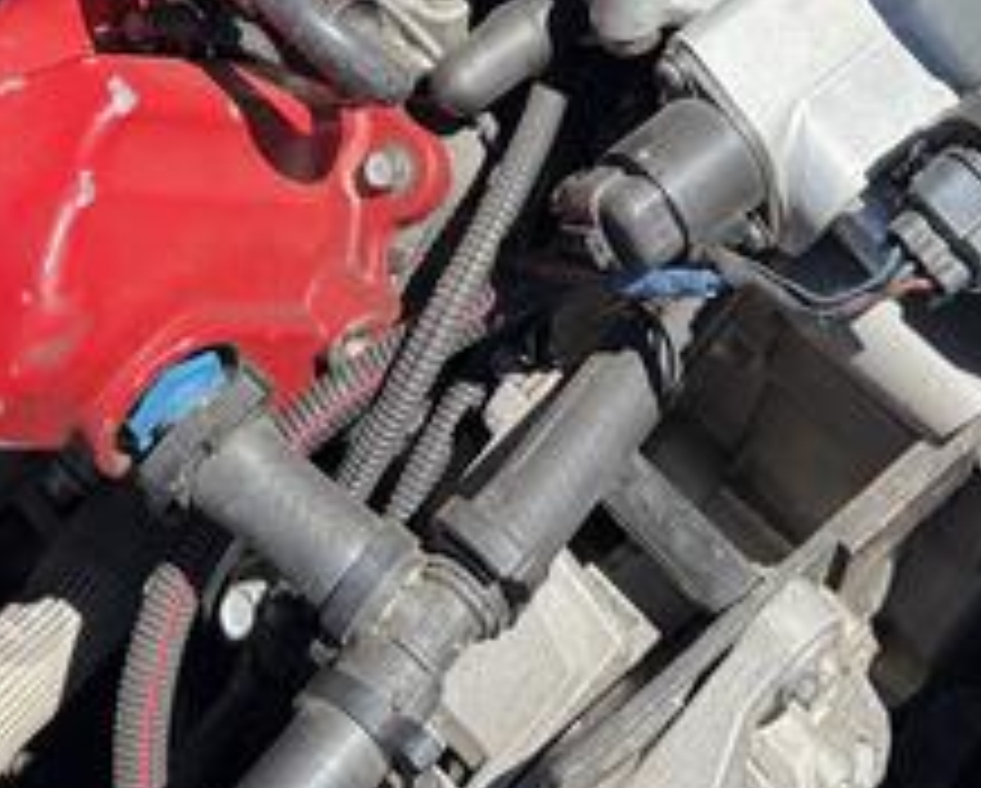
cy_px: -279
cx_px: 526
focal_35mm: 79
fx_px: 2297
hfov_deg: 24.1
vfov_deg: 18.0
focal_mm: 6.76
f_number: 1.78
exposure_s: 1/2370
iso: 100
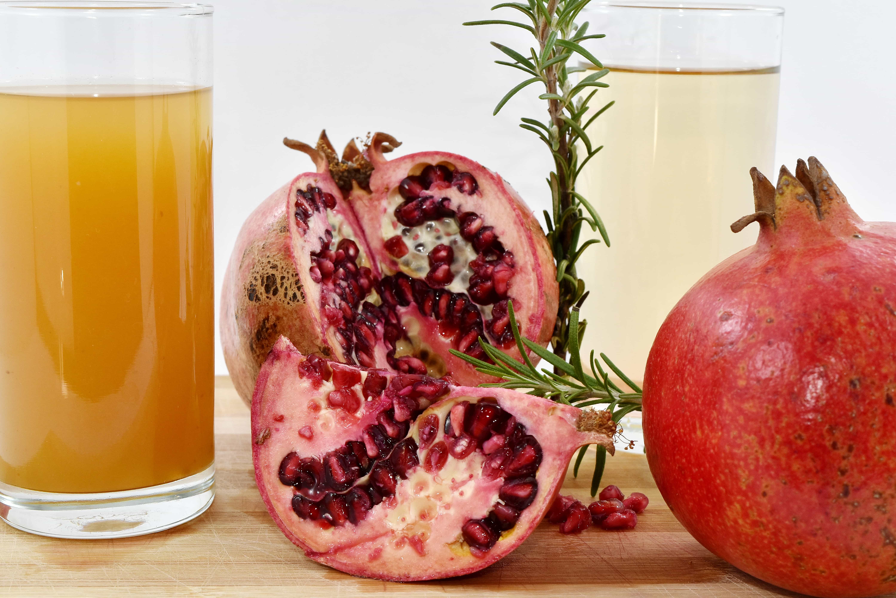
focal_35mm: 63
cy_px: 299
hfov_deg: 31.9
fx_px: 1568
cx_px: 448
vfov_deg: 21.6
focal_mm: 42
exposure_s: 1/200
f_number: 11
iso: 250
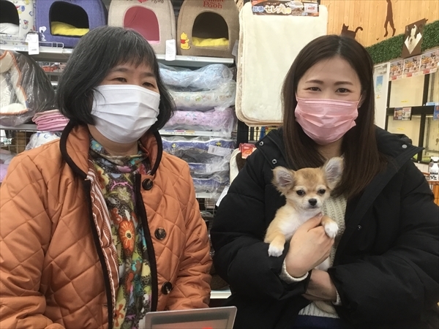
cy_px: 164
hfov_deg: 58.4
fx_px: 393
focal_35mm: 31
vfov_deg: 45.4
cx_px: 220
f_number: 2.4
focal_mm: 3.3
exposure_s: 1/30
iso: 40
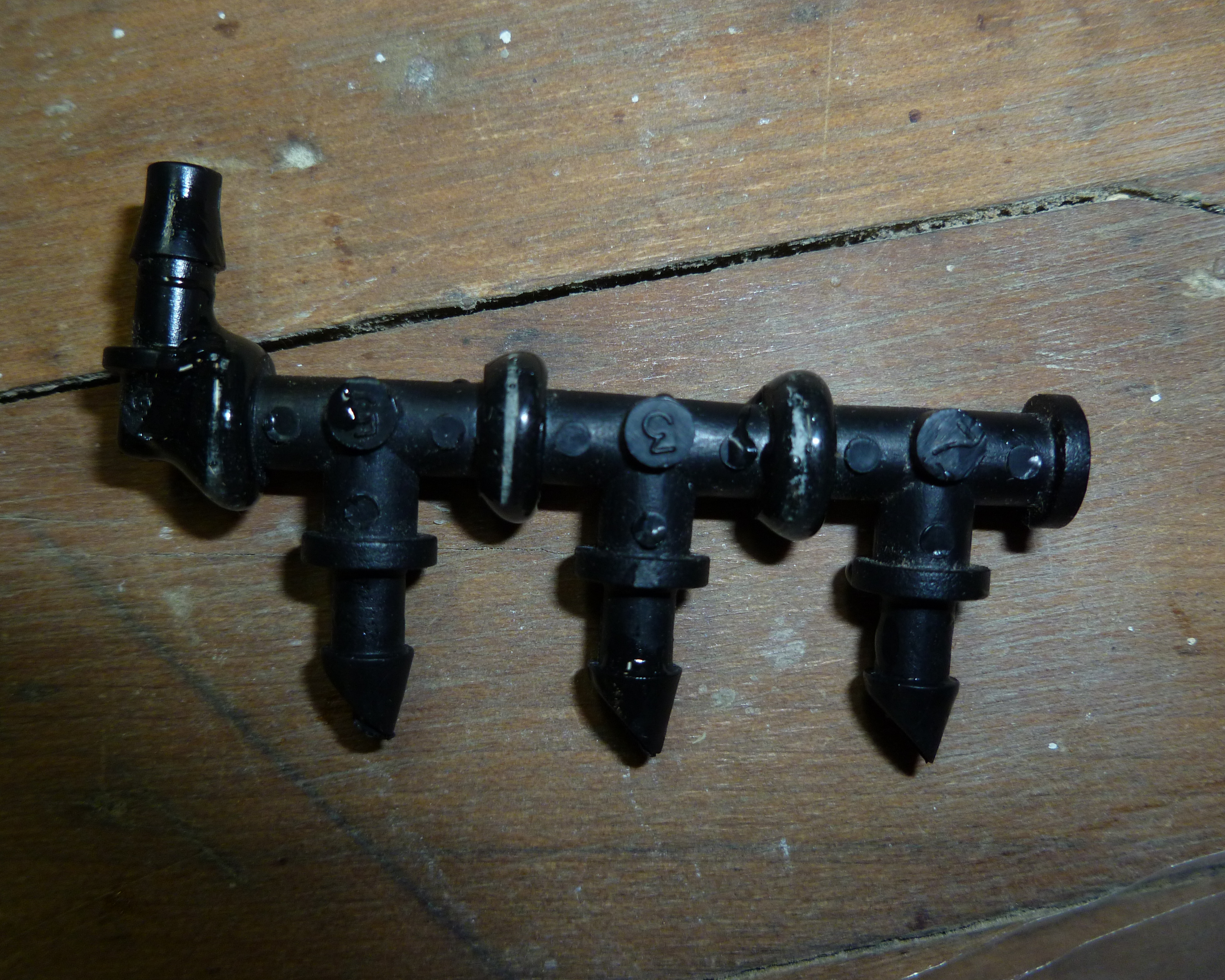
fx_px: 1088
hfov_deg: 58.7
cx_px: 555
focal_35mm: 30
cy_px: 497
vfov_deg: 48.5
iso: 125
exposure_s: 1/60
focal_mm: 5
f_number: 3.3
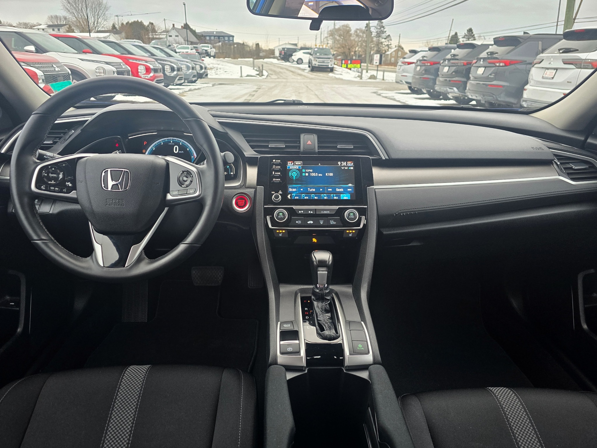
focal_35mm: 23
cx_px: 298
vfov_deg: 58.9
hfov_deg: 73.9
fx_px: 397
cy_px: 224
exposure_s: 1/120
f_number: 1.7
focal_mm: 6.3
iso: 200
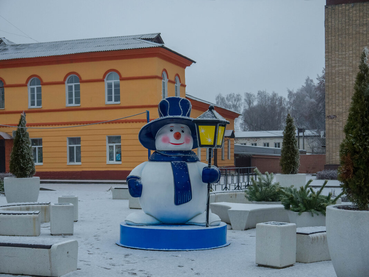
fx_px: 661
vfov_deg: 23.7
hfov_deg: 31.2
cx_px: 184
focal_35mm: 62
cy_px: 138
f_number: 5.6
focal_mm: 31
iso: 250
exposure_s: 1/80
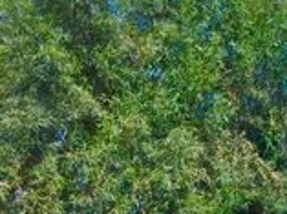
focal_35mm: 99
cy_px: 259
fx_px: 819
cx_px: 389
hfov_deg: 18.3
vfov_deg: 14.4
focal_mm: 3.3
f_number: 2.4
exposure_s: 1/272
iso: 25
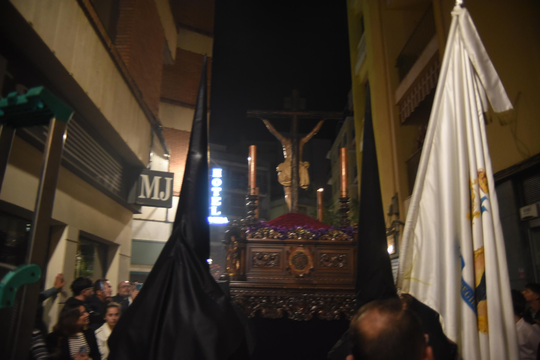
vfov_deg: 45.0
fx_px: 435
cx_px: 270
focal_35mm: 29
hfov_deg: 63.6
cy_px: 180
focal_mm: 29
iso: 2200
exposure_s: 1/30
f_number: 3.5
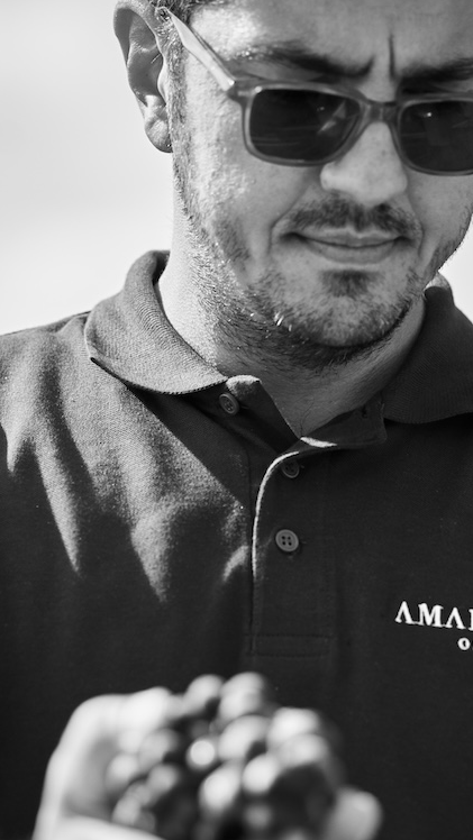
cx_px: 197
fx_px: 5059
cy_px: 437
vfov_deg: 9.5
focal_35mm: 227
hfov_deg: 5.4
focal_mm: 90
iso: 250
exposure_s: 1/4000
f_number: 2
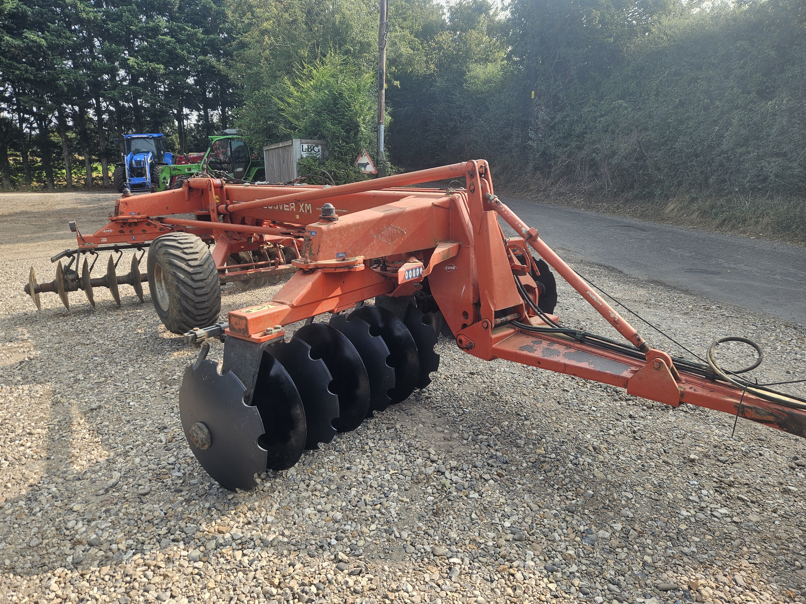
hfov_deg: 73.9
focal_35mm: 23
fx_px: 536
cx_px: 403
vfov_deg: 58.9
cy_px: 302
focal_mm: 5.4
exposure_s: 1/366
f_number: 1.8
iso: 25
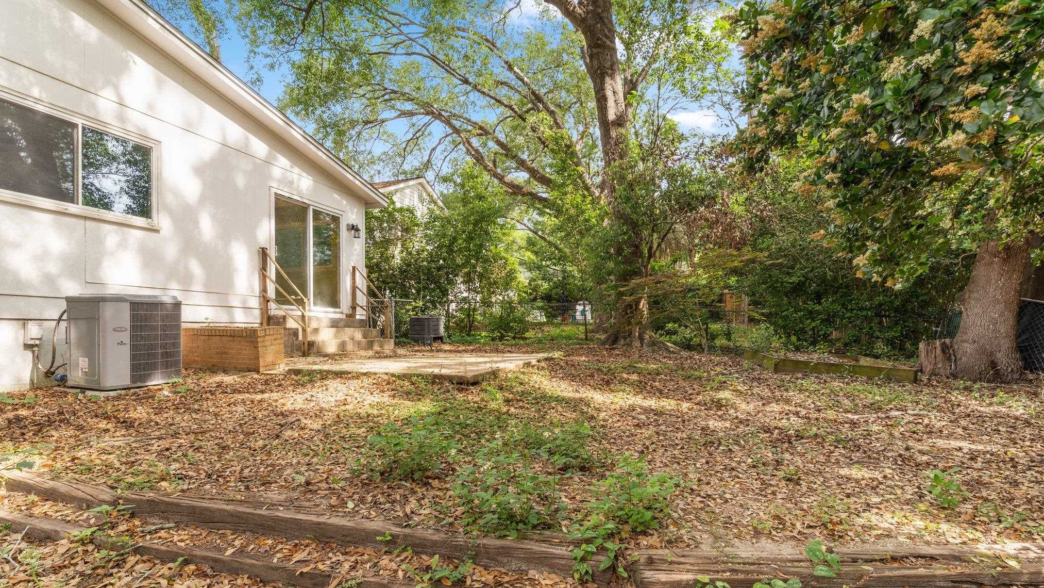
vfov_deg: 60.8
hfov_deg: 92.7
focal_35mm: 18
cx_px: 519
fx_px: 498
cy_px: 332
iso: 100
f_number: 9
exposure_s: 1/2.5
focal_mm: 17
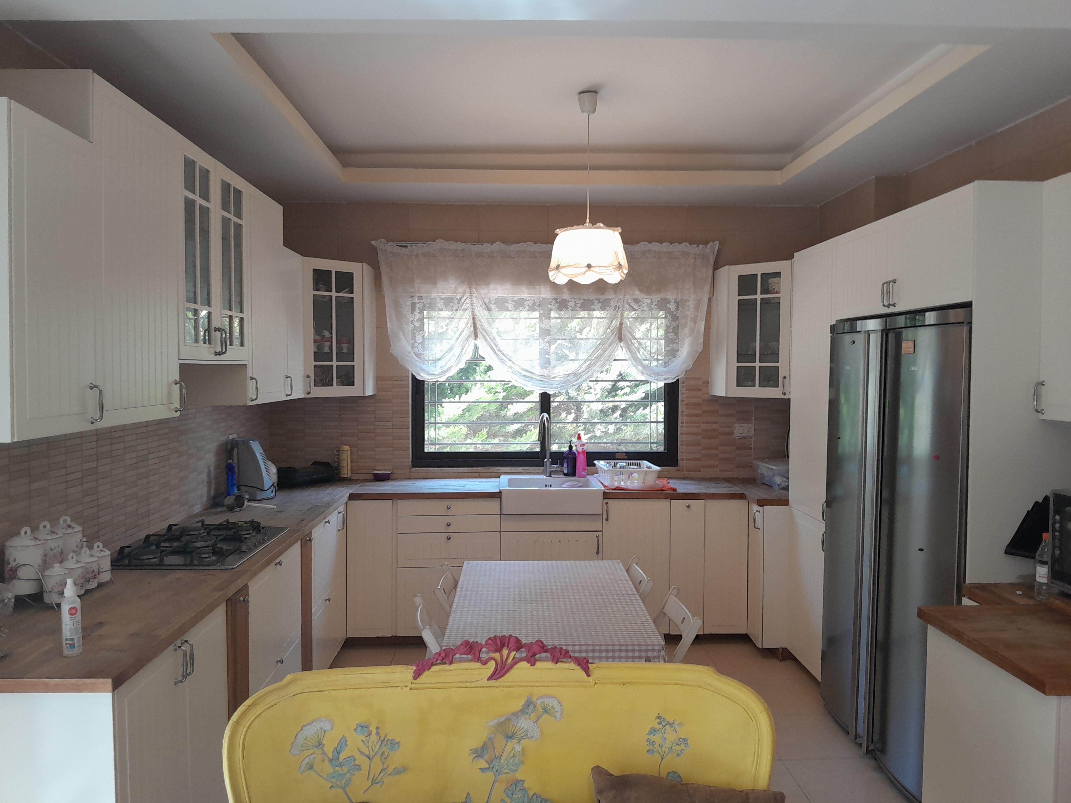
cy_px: 402
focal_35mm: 26
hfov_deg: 67.3
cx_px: 536
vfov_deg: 53.1
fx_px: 804
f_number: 1.8
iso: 125
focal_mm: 3.98
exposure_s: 1/50
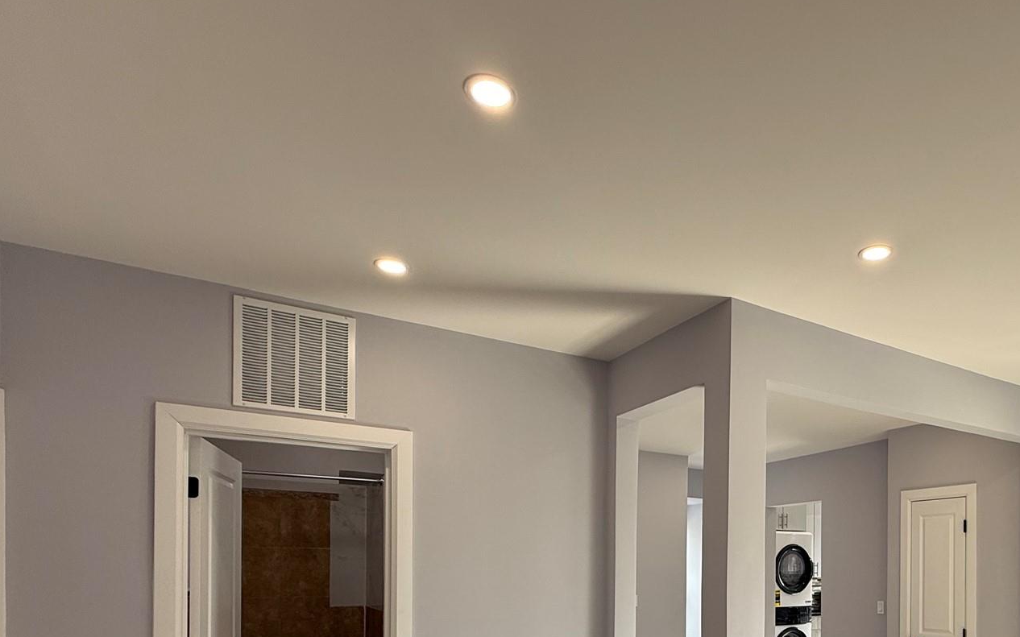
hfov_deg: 72.2
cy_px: 570
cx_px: 694
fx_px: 667
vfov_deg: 46.3
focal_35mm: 24
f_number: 2.2
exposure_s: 1/102
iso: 64
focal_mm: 2.22
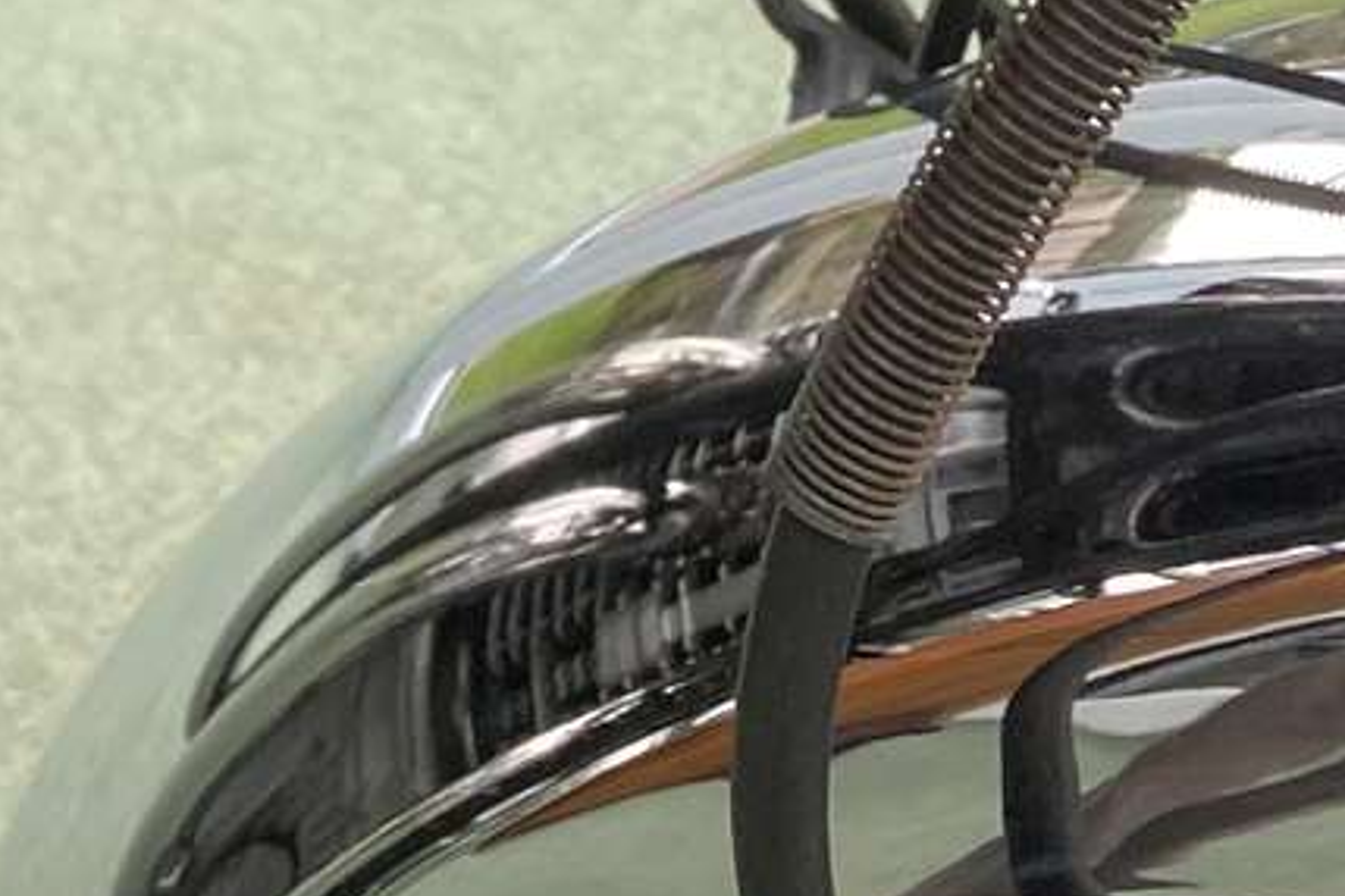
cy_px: -1375
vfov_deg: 9.5
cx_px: -1361
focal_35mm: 126
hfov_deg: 13.8
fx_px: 4707
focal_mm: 4.25
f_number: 1.8
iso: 125
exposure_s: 1/120
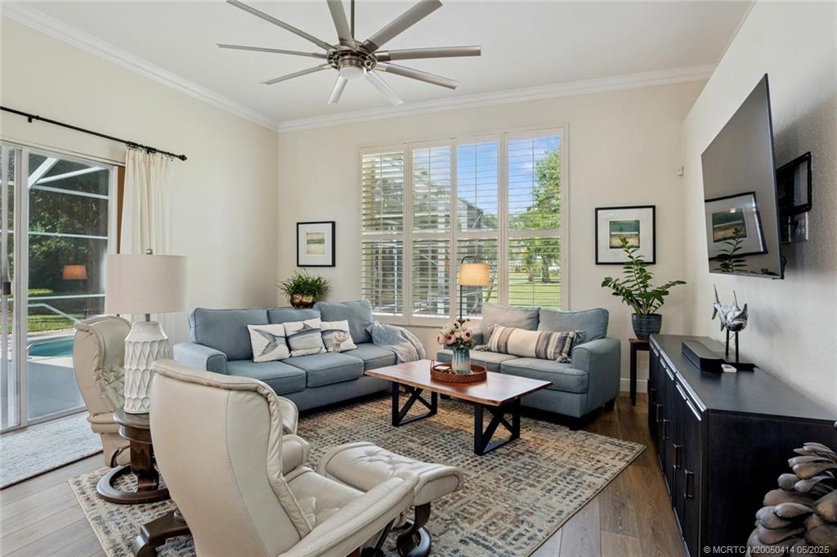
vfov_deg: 67.3
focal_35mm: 18
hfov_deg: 90.0
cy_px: 278
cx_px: 418
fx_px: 418
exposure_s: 1/10
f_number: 8
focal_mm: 12
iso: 200
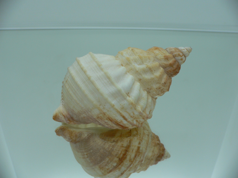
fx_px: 241
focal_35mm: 35
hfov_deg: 52.6
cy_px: 89
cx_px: 119
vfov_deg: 40.7
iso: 80
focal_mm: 4.6
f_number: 2.8
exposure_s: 1/60
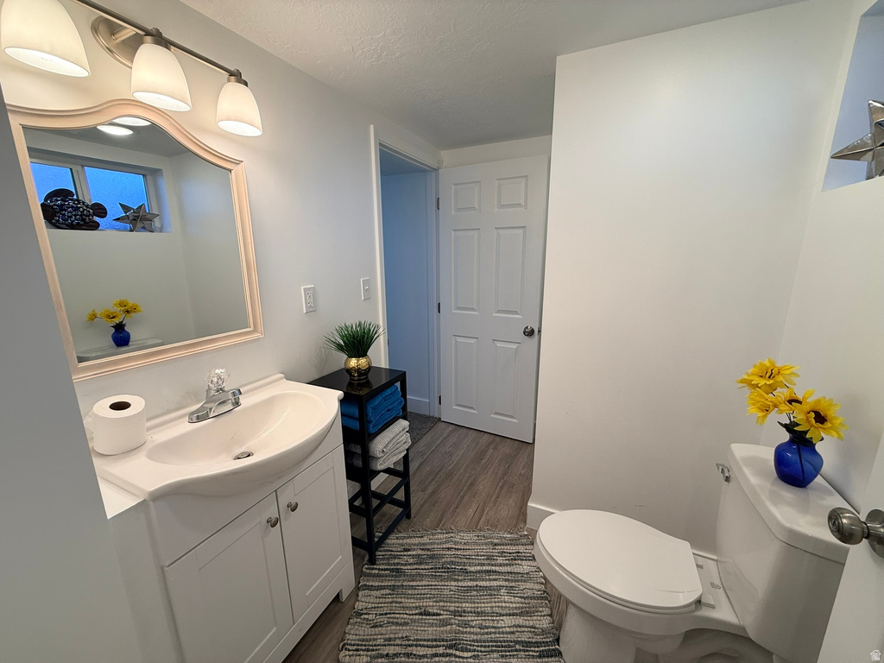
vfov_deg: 85.7
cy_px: 332
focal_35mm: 14
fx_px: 358
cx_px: 442
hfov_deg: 102.1
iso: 64
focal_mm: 2.22
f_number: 2.2
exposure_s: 1/120
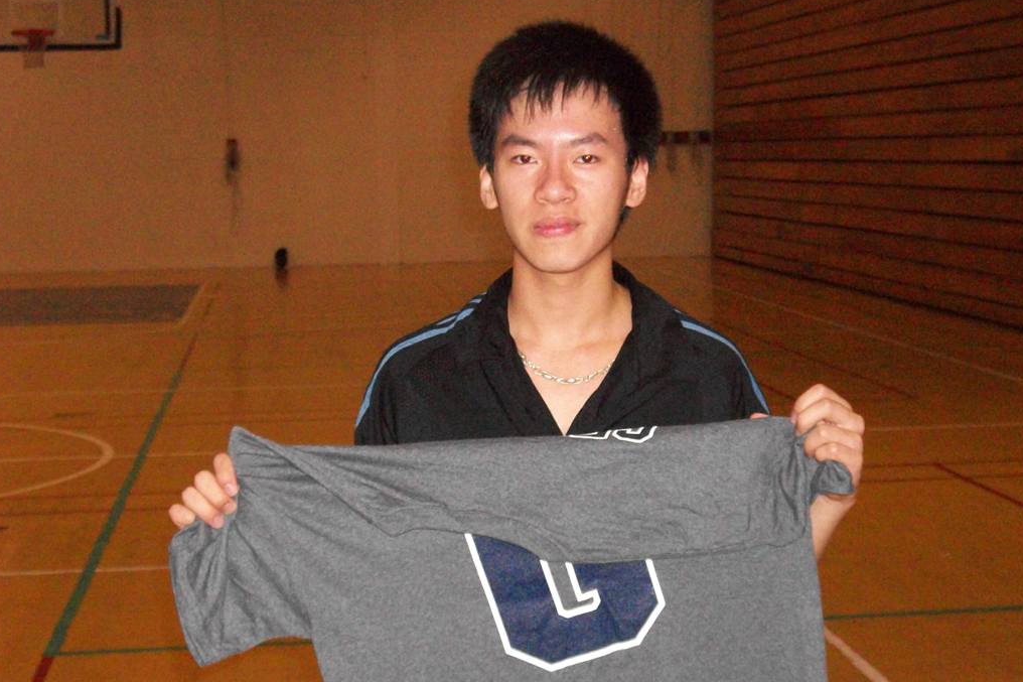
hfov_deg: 31.0
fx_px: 1847
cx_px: 510
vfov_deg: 20.9
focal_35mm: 65
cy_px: 376
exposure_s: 1/200
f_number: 4.1
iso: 640
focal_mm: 11
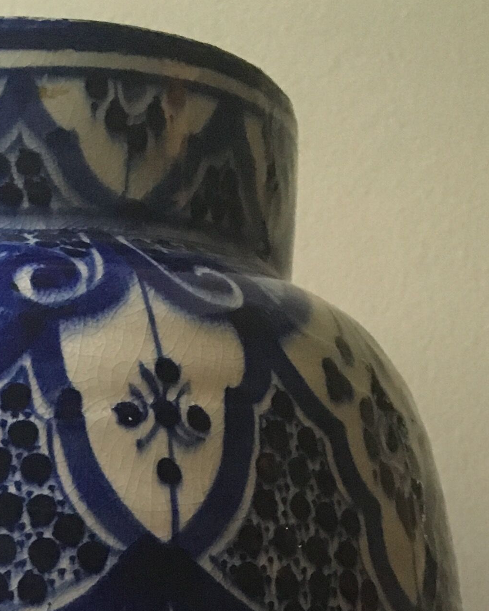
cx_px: -78
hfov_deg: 16.5
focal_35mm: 90
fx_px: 1628
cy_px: 883
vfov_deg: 19.0
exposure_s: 1/33
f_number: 2.2
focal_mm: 4.15
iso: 250
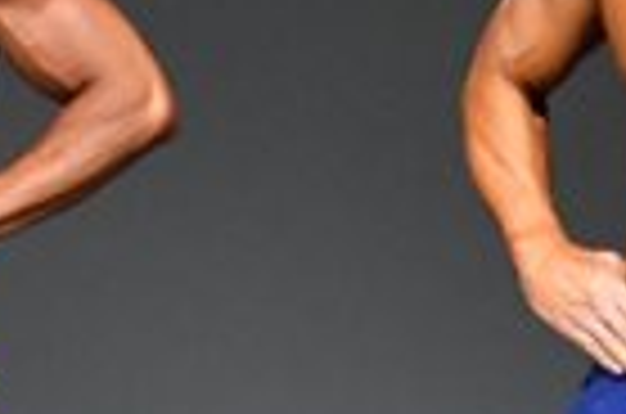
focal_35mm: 1507
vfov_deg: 0.9
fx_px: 26145
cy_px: 342
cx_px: -624
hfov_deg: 1.4
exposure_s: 1/400
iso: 5000
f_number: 5.6
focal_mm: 180
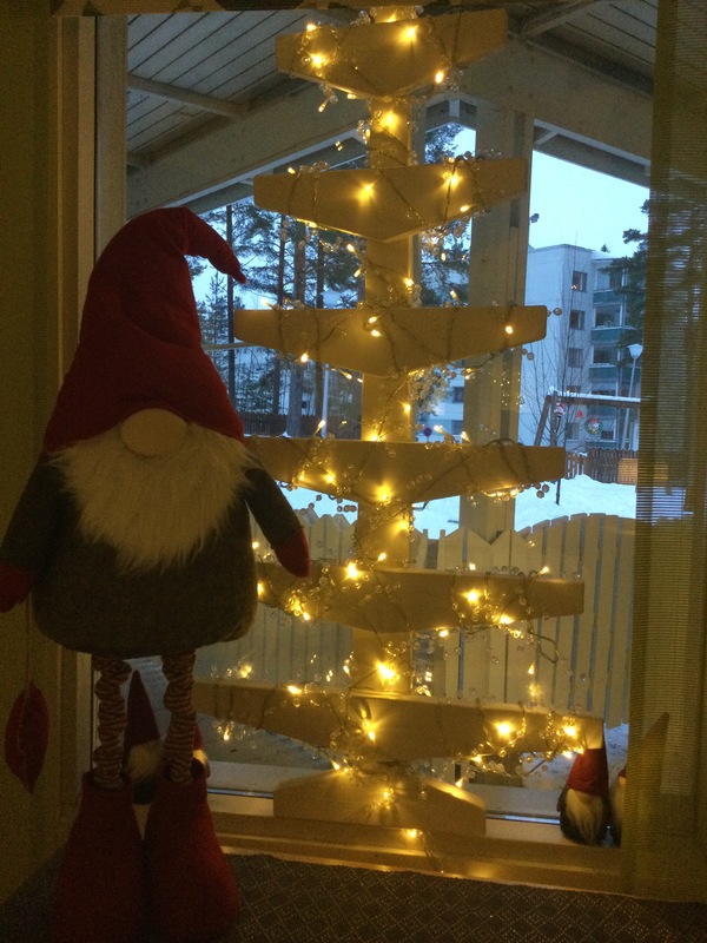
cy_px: 472
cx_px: 354
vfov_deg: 58.4
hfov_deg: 45.4
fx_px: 844
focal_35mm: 31
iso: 250
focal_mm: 3.3
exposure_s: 1/33
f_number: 2.4
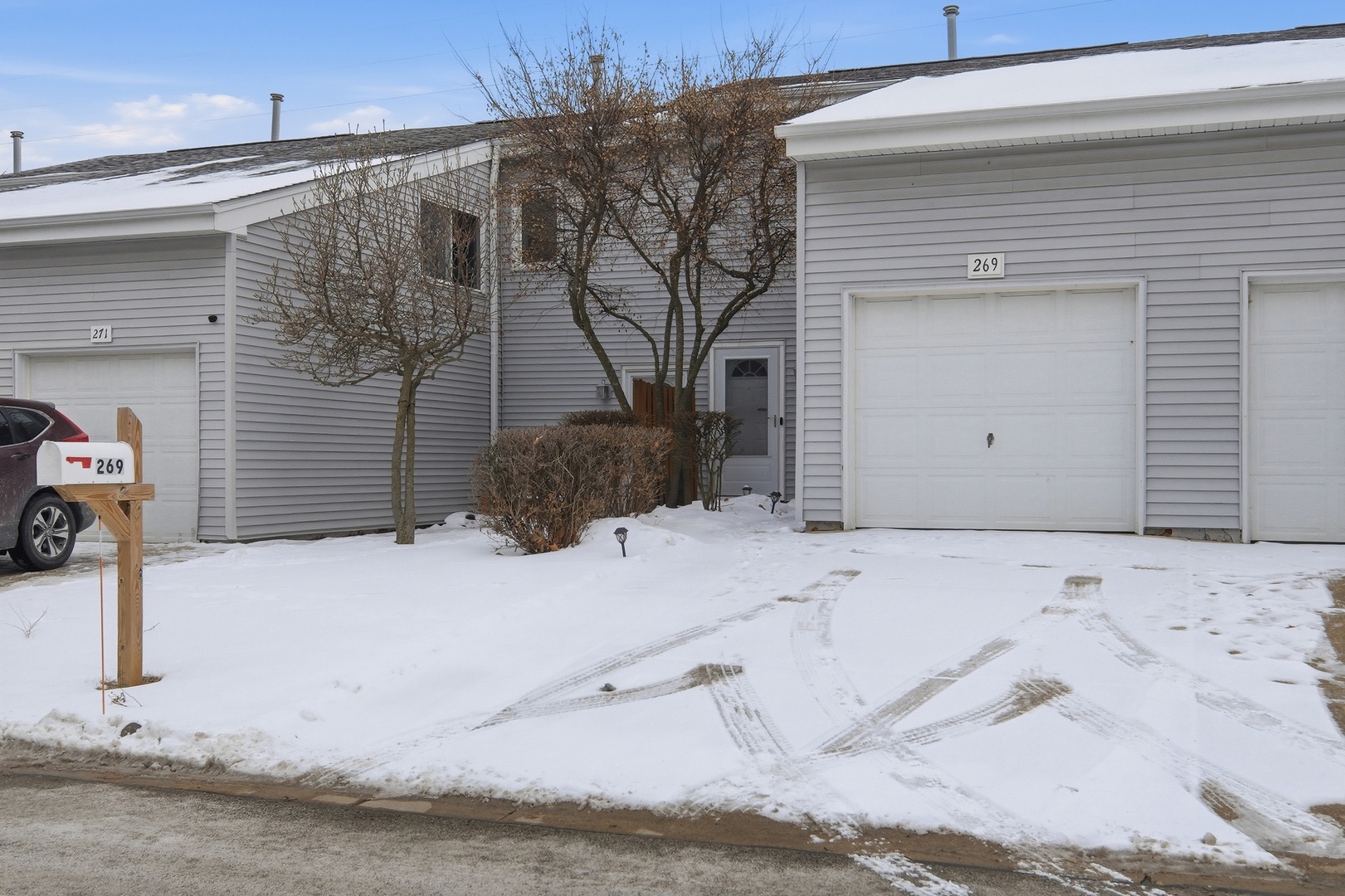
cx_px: 672
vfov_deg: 36.9
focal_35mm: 36
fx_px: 1345
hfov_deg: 53.1
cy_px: 448
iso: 800
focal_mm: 24
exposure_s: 1/4400
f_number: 7.1
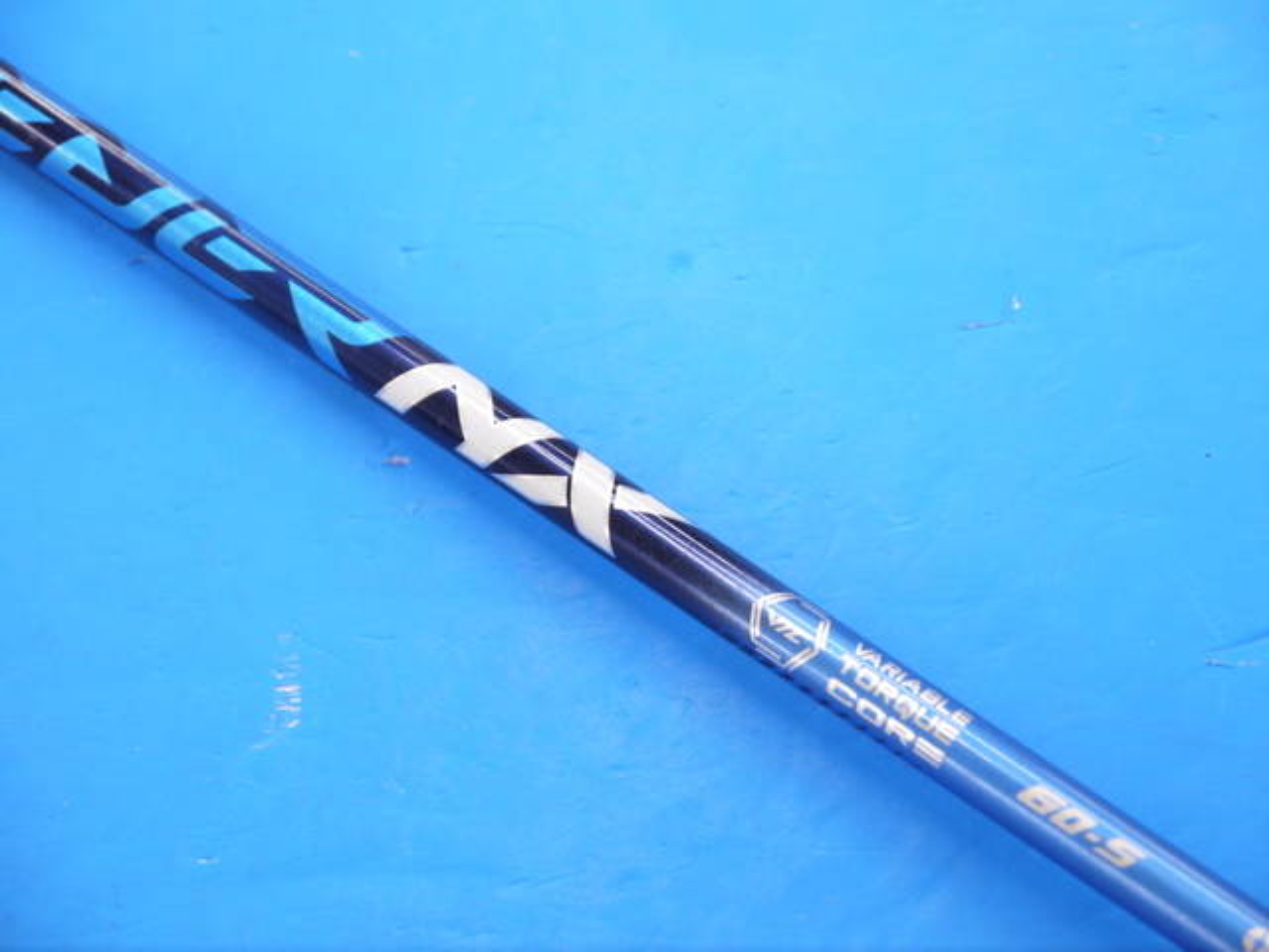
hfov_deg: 23.3
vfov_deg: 17.6
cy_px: 476
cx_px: 634
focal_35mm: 84
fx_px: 3079
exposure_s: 1/80
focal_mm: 42
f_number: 5.6
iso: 640
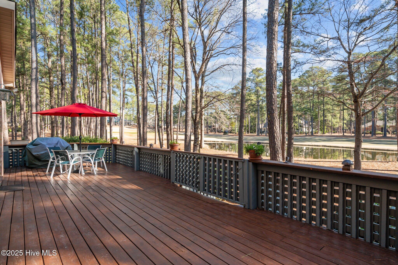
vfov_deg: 67.4
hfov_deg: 90.0
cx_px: 199
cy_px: 132
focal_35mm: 18
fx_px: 199
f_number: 7.1
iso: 400
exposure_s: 1/200
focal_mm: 18
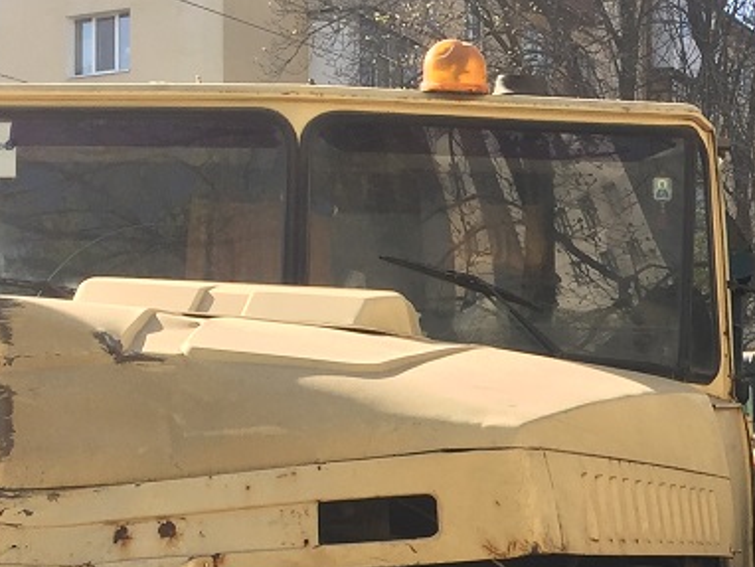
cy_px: 652
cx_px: 757
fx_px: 1986
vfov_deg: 15.7
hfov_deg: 20.8
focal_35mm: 91
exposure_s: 1/590
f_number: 2.2
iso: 32
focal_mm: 4.15
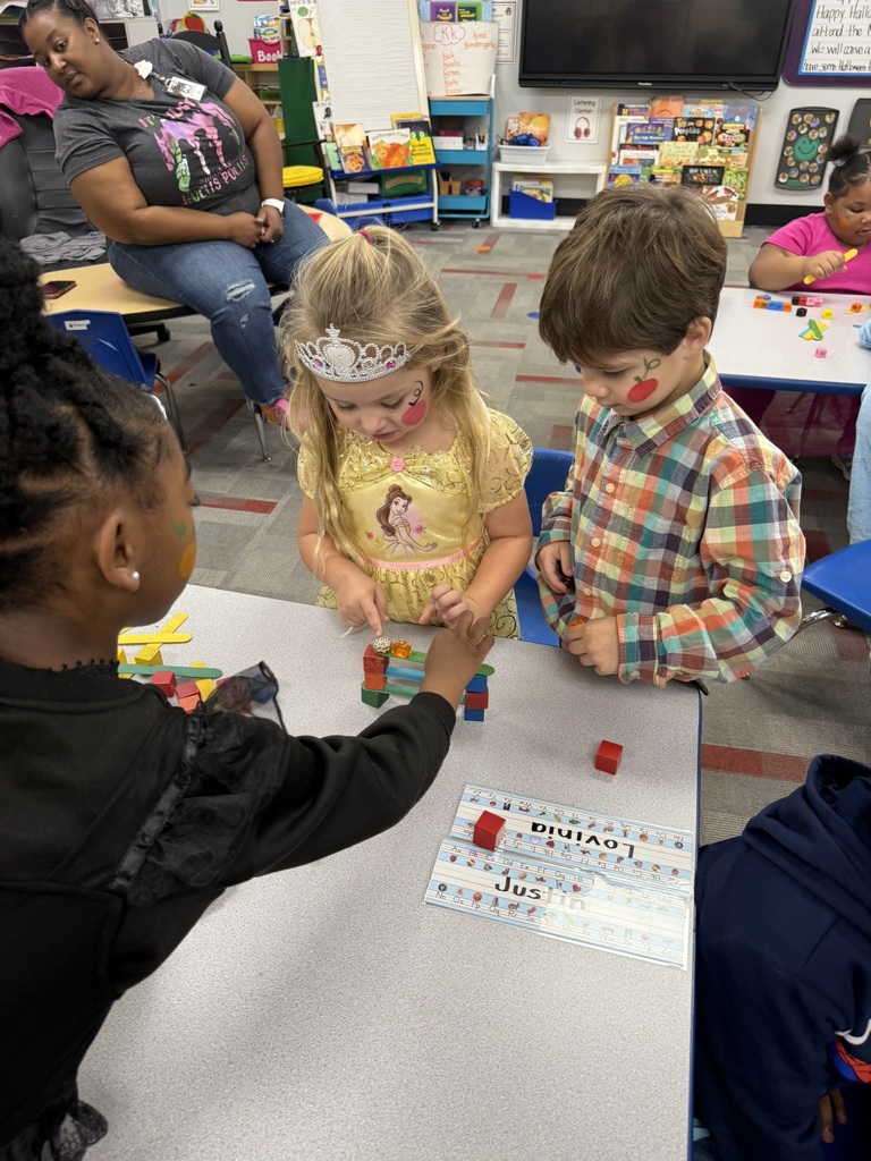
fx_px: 805
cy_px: 580
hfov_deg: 56.8
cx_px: 436
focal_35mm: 24
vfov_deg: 71.6
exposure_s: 1/60
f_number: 1.78
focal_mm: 6.76
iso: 125
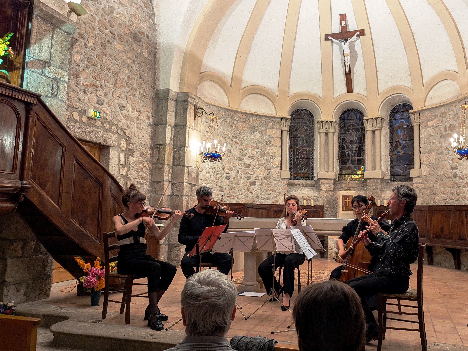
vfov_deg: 56.8
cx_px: 234
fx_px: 324
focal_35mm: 24
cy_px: 176
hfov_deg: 71.6
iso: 260
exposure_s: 1/50
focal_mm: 6.81
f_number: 1.85
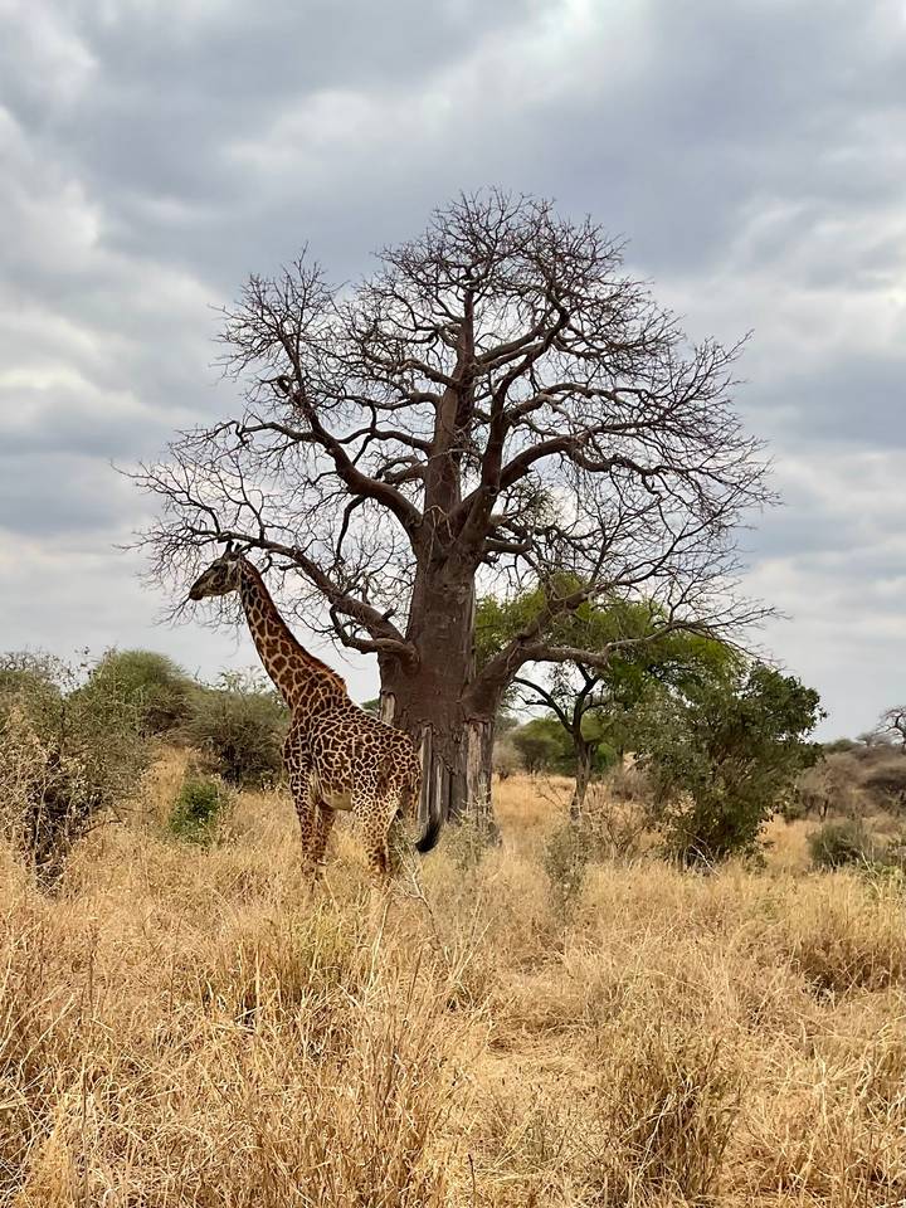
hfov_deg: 48.2
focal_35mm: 29
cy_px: 604
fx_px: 1012
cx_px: 453
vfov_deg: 61.7
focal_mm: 3
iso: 16
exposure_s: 1/1984
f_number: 1.8
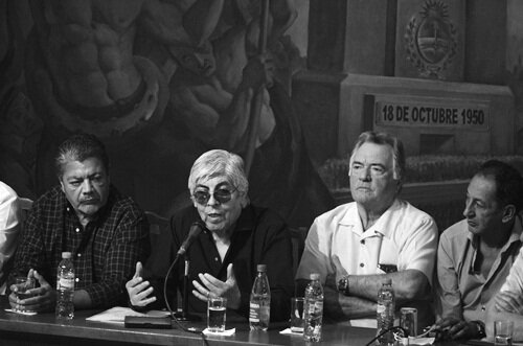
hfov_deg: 7.9
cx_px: 262
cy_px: 173
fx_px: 3805
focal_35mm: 262
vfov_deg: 5.2
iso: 1600
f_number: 5.3
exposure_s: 1/100
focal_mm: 175
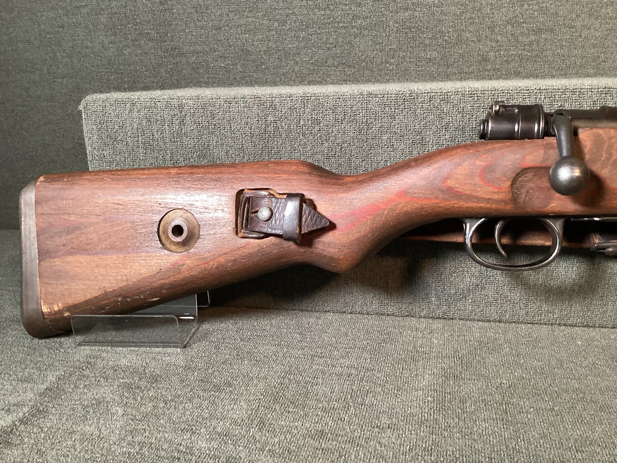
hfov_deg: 58.3
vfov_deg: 45.4
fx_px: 553
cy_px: 232
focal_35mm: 31
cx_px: 308
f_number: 2.4
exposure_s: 1/40
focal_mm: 3.3
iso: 320
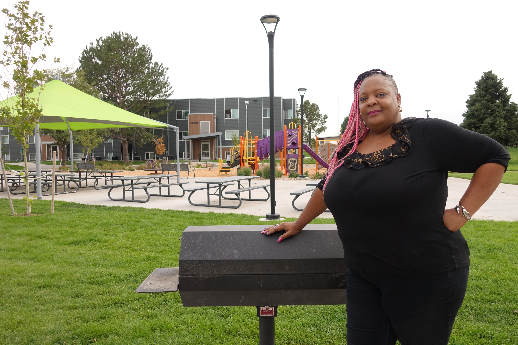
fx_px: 446
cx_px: 259
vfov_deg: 42.3
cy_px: 172
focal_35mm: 31
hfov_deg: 60.3
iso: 125
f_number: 2.8
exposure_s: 1/640
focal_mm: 11.33
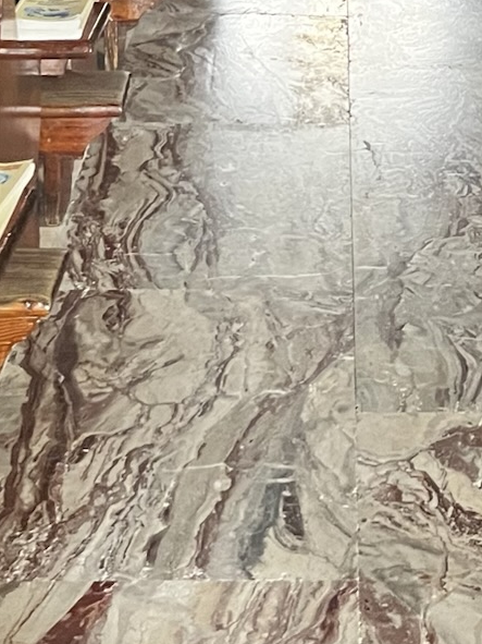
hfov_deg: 16.6
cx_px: 394
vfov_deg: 18.6
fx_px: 1634
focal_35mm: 88
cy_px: -425
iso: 400
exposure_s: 1/33
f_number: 1.6
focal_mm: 5.1
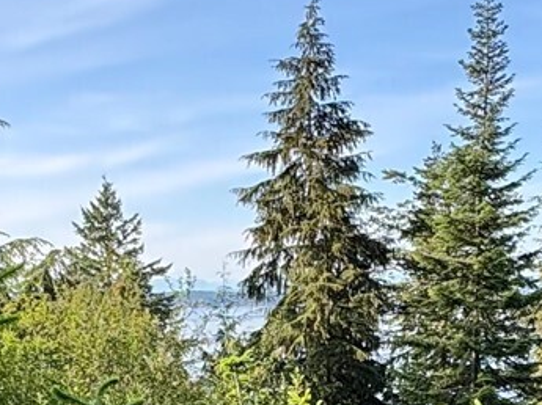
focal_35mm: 65
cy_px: 441
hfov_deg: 29.7
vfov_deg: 21.4
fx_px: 1017
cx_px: 201
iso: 64
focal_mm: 2.22
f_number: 2.2
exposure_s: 1/495
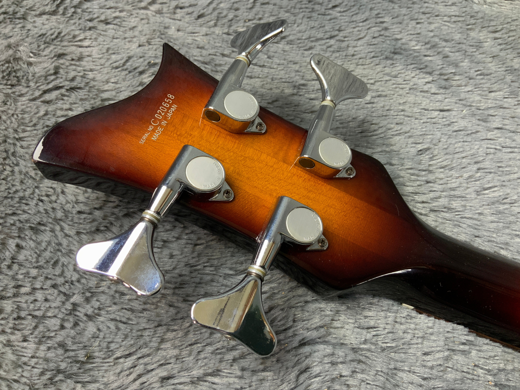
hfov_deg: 61.7
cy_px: 195
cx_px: 260
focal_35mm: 29
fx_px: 436
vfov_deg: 48.2
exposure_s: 1/60
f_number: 1.8
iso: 125
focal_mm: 3
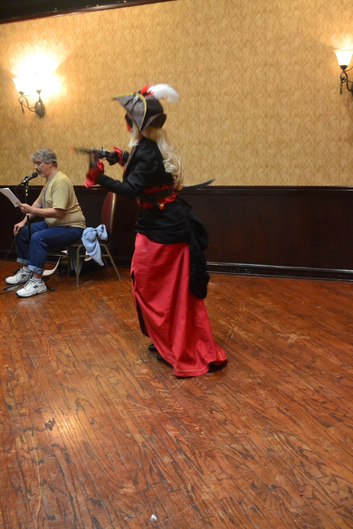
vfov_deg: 46.4
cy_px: 264
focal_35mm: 42
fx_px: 618
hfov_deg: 31.9
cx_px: 176
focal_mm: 28
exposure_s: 1/25
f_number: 4.5
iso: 3200
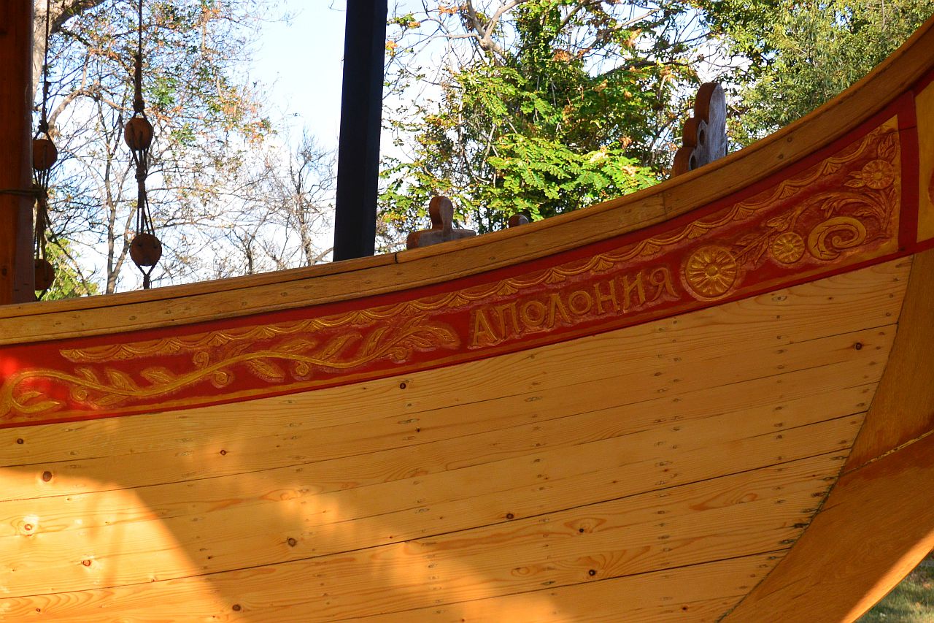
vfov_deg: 16.9
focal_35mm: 81
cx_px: 467
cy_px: 312
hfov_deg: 25.1
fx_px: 2101
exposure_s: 1/250
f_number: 5.6
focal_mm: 30
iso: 160
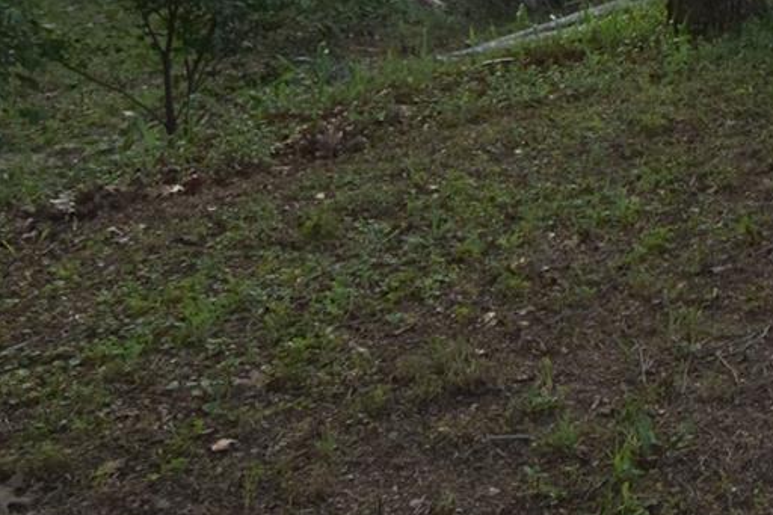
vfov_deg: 19.5
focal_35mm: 60
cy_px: -276
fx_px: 1288
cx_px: 1108
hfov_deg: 26.1
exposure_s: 1/400
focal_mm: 10
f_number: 3.5
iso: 200
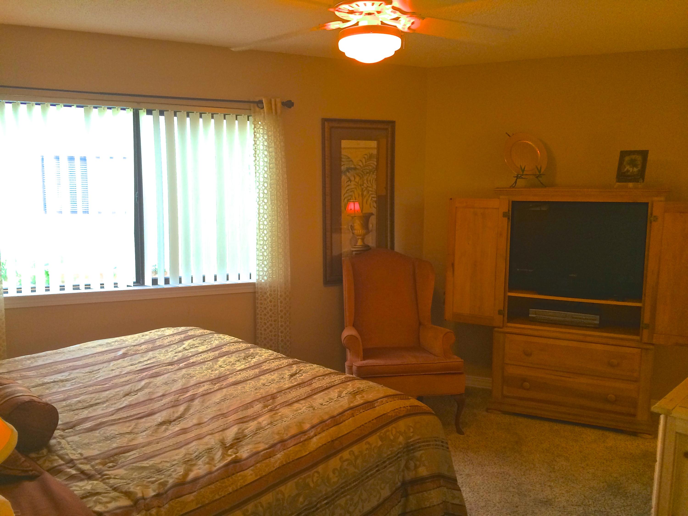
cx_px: 344
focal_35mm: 30
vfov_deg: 46.8
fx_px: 596
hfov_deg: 60.0
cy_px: 258
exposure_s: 1/40
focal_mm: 4.12
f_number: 2.2
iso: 50
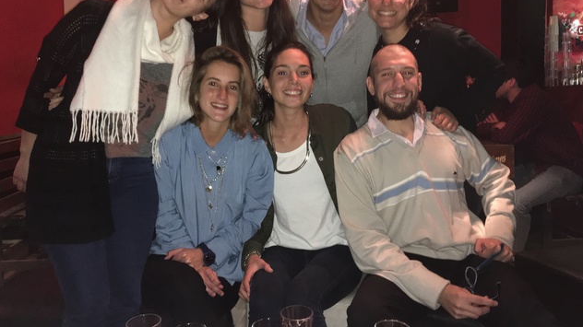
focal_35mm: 32
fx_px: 495
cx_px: 294
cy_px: 107
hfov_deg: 61.0
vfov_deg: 36.2
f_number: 2.2
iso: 125
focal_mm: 4.15
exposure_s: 1/17
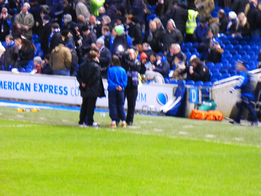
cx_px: 130
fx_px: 3619
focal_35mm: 480
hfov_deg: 4.1
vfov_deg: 3.1
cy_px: 98
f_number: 6.4
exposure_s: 1/8
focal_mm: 86
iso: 800
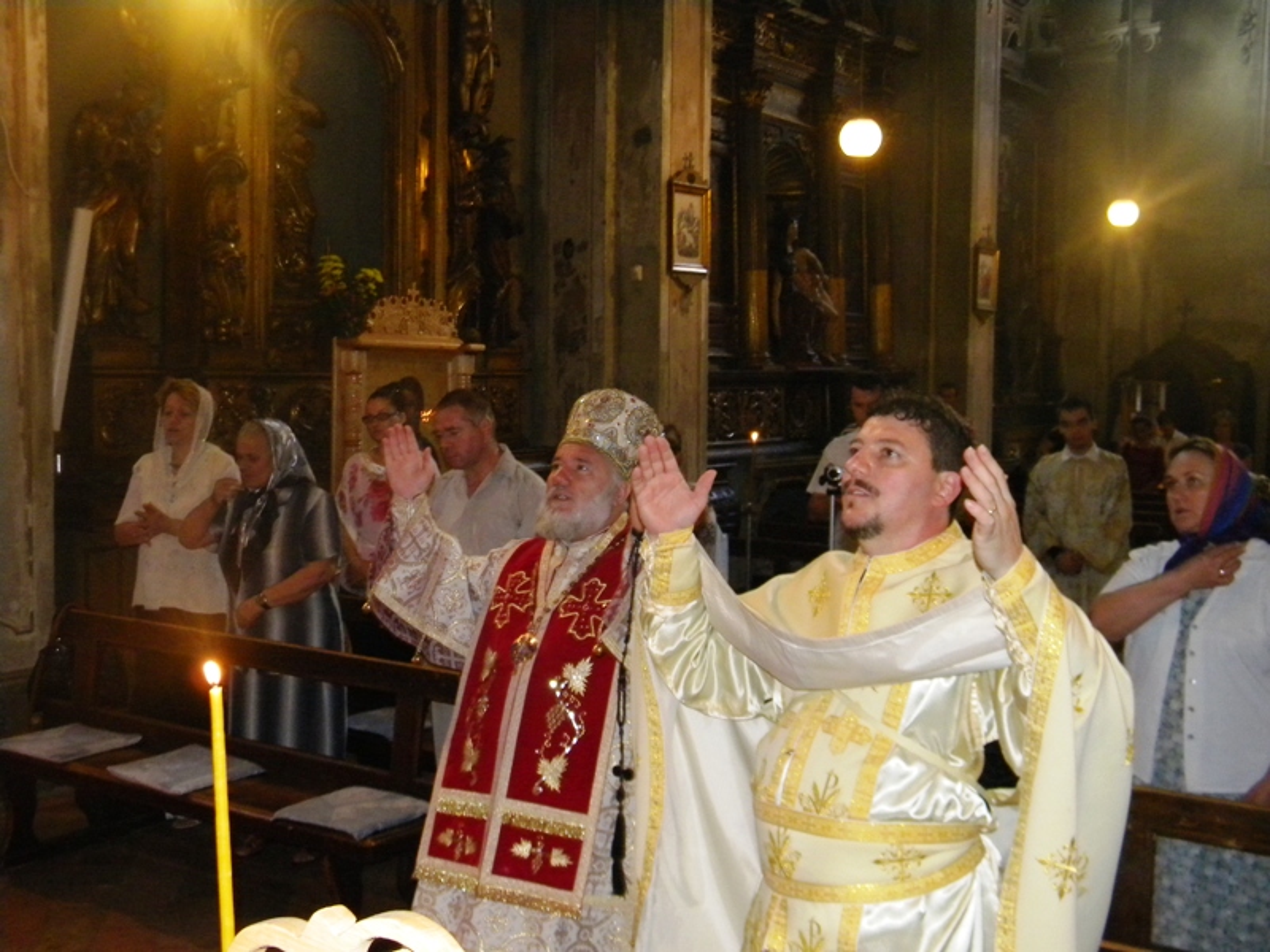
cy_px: 476
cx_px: 635
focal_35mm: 41
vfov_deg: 35.1
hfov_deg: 45.8
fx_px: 1504
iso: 400
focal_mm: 7.3
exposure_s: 1/30
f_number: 3.8
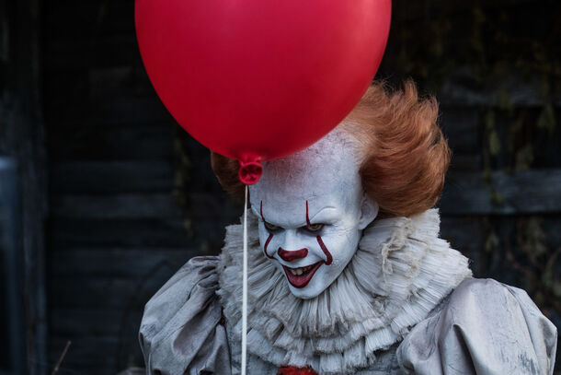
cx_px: 280
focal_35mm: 84
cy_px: 188
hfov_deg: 24.2
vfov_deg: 16.3
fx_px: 1309
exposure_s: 1/125
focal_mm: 56
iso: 640
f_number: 3.6
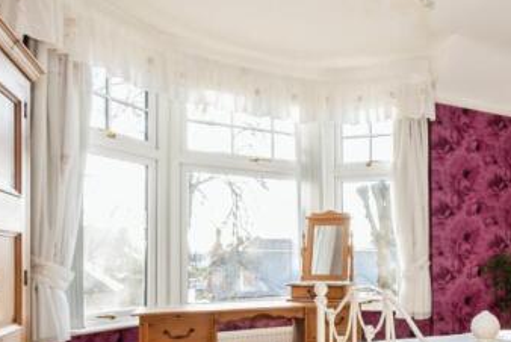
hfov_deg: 52.0
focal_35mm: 31
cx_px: 473
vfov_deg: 41.1
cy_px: 258
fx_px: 440
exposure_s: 1/30
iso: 200
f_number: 8
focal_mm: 16
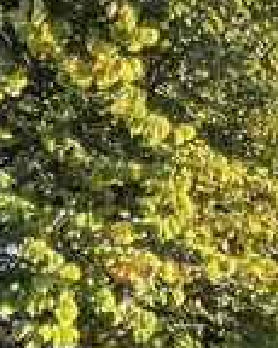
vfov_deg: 17.3
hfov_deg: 10.3
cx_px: 846
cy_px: 413
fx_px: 1091
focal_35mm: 106
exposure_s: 1/349
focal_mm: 1.57
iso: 32
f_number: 1.8
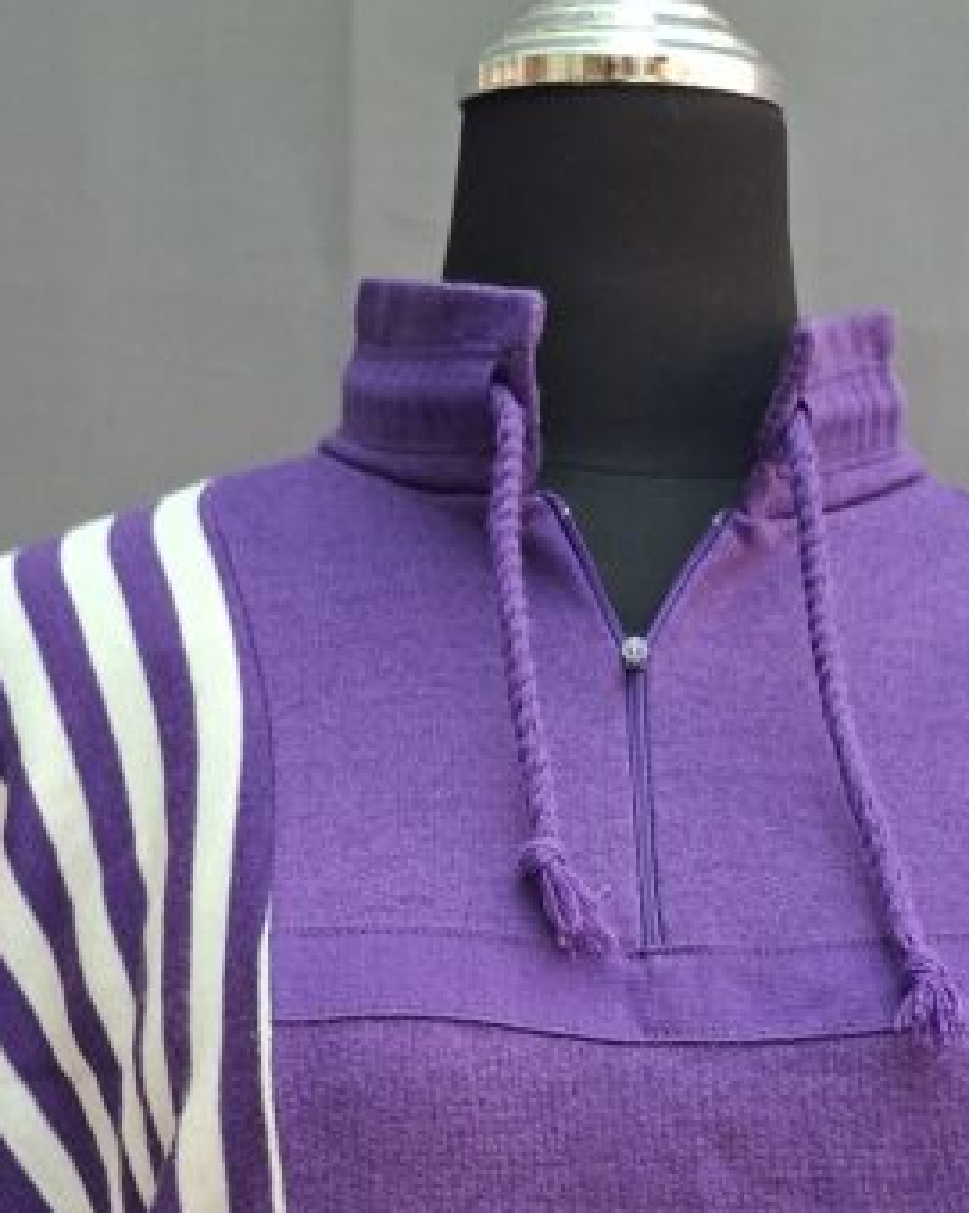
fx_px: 1901
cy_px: 1220
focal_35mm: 53
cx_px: 579
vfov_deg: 32.5
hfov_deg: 28.5
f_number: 1.8
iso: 50
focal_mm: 5.54
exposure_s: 1/50
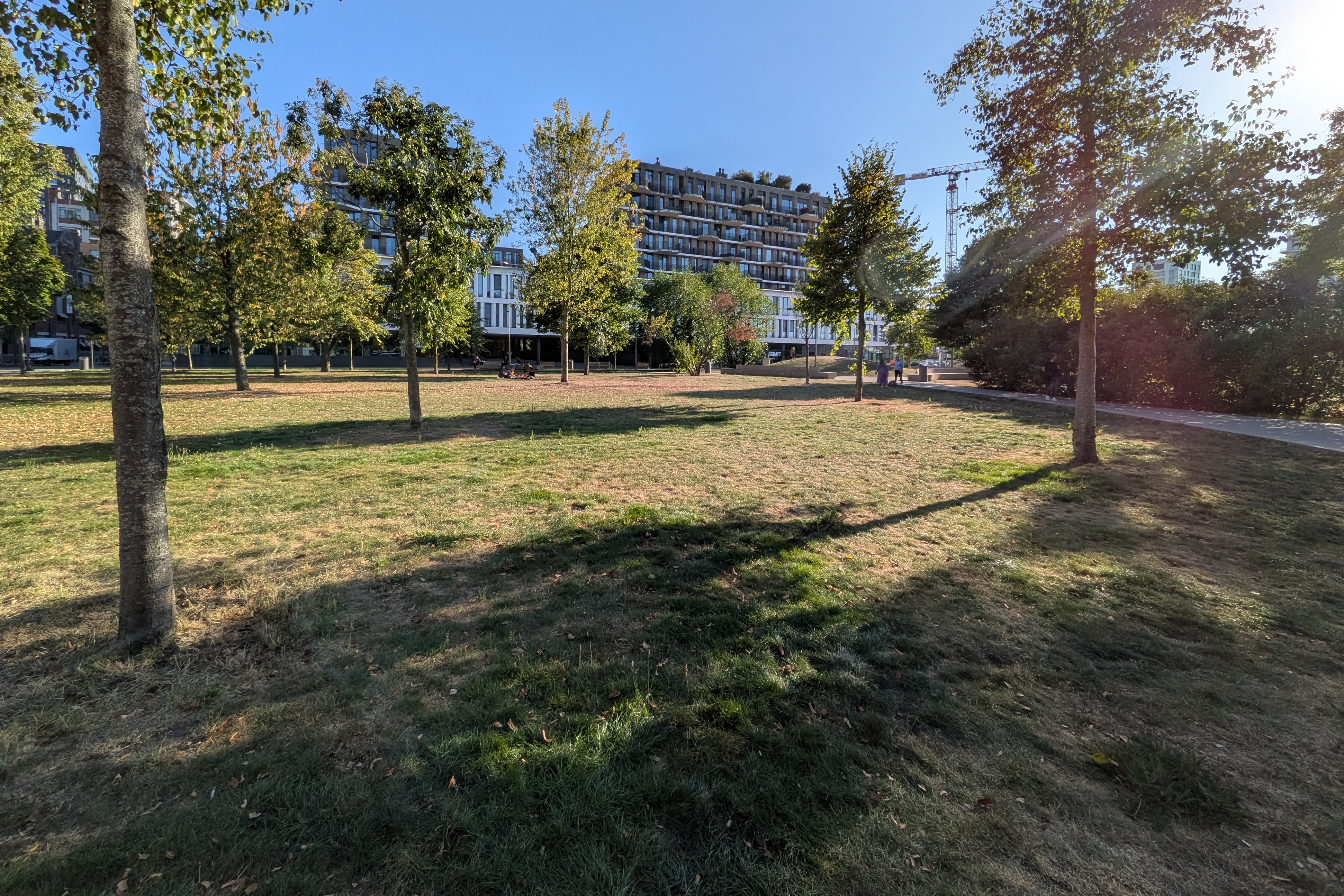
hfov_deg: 100.4
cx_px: 657
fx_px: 560
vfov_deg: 76.9
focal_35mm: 15
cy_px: 382
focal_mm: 1.85
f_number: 2.2
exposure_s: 1/1689
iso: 53
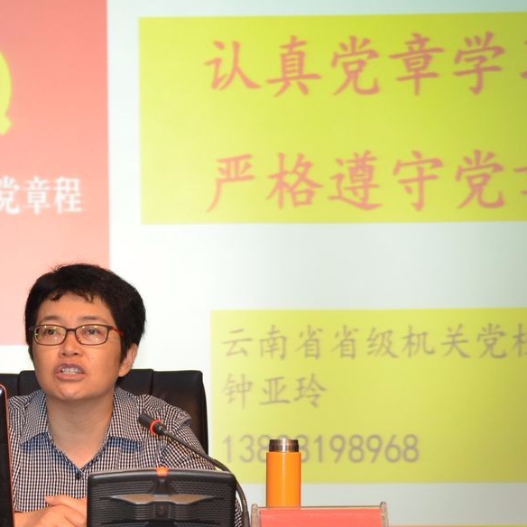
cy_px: 383
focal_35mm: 111
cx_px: 88
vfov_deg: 15.6
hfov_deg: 15.6
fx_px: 1912
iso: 640
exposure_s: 1/60
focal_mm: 34
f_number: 4.5
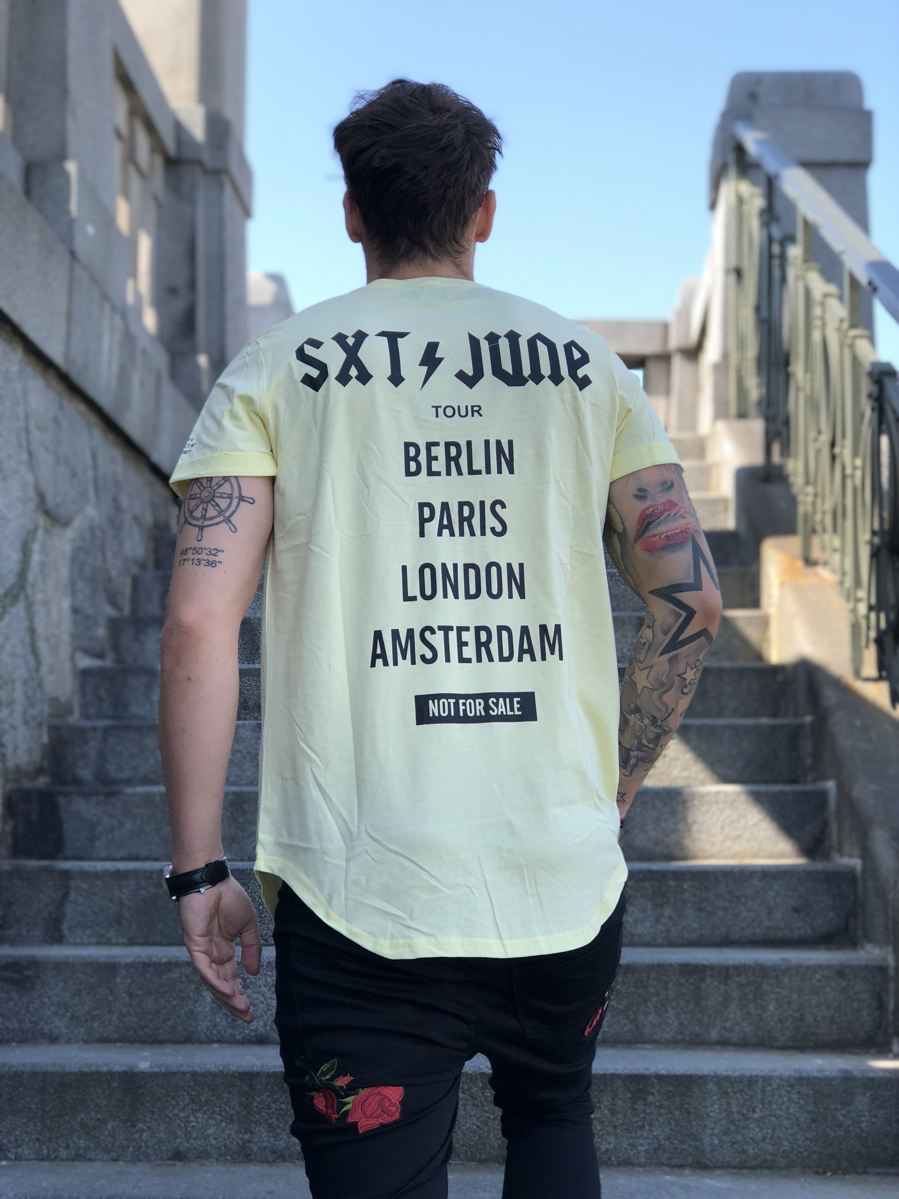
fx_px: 1974
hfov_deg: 25.7
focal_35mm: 57
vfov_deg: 33.8
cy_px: 600
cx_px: 450
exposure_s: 1/193
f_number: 2.8
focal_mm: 6.6
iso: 20
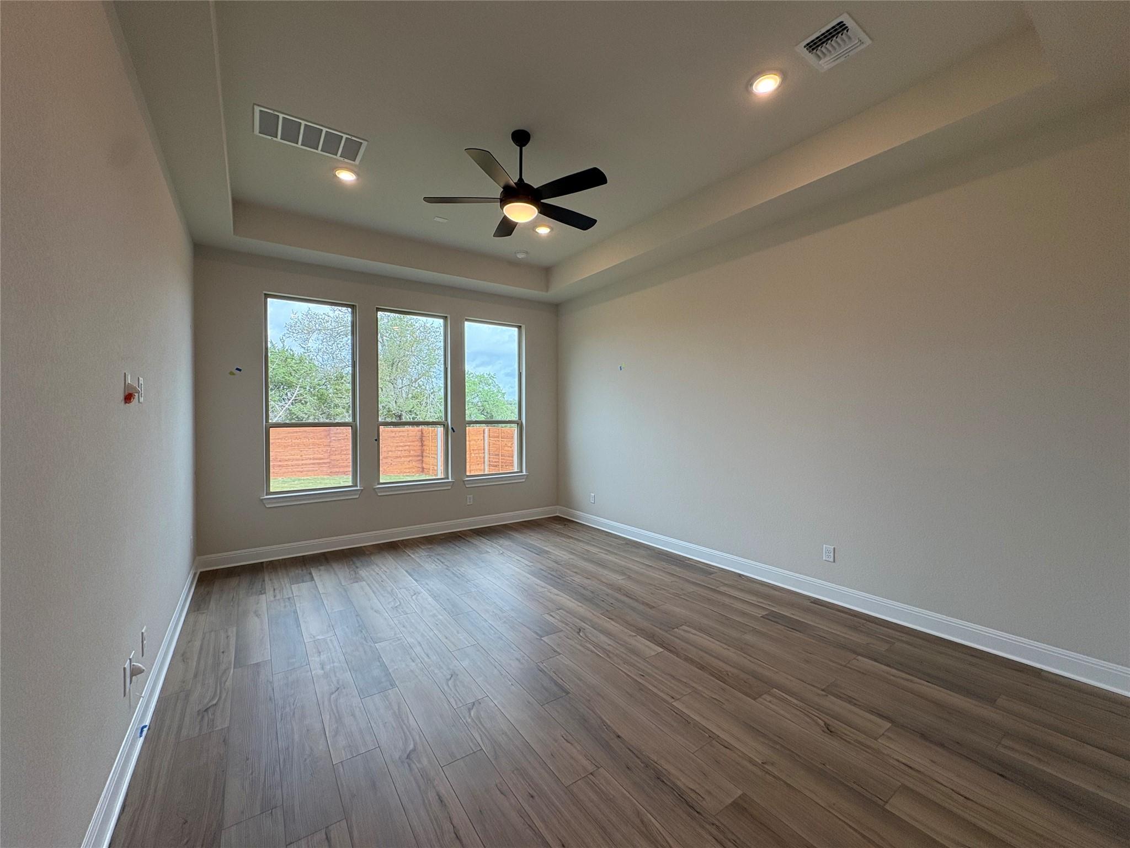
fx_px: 457
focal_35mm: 14
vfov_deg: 85.7
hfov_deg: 102.1
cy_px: 424
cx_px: 565
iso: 64
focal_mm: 2.22
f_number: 2.2
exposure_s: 1/178
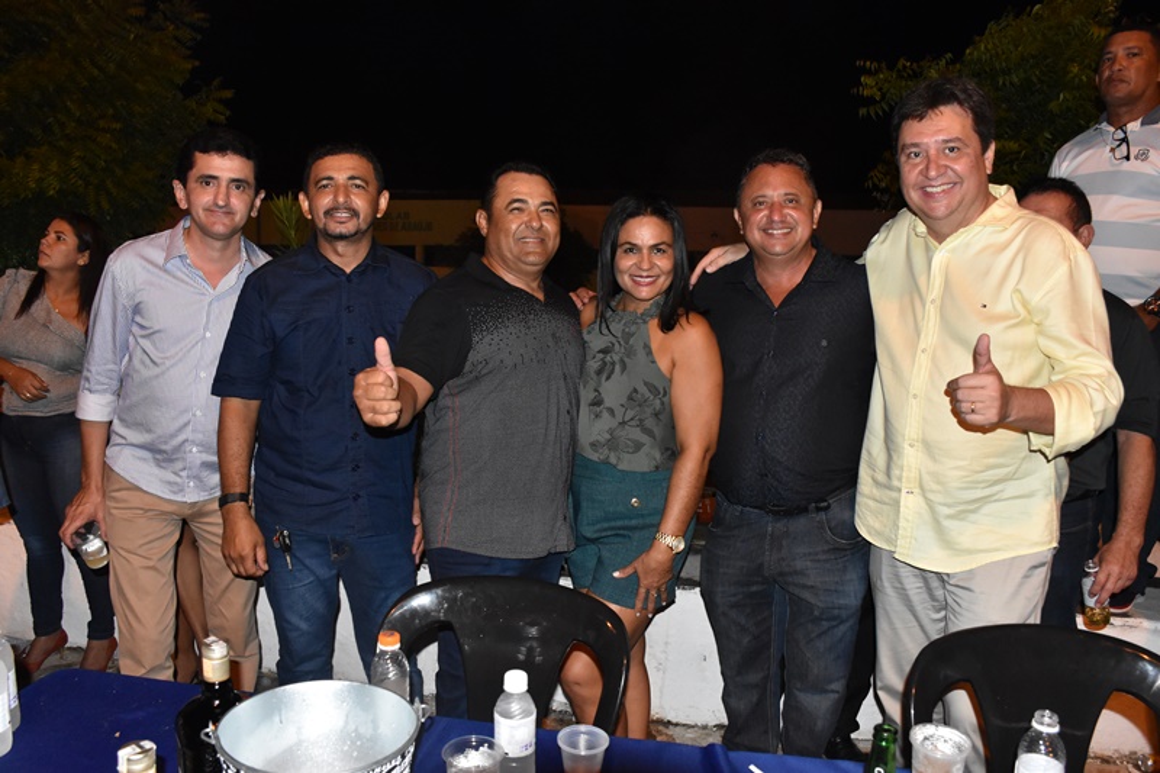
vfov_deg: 47.9
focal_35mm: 27
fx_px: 870
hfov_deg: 67.4
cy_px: 386
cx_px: 580
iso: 2500
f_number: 5.6
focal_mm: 18
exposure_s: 1/100
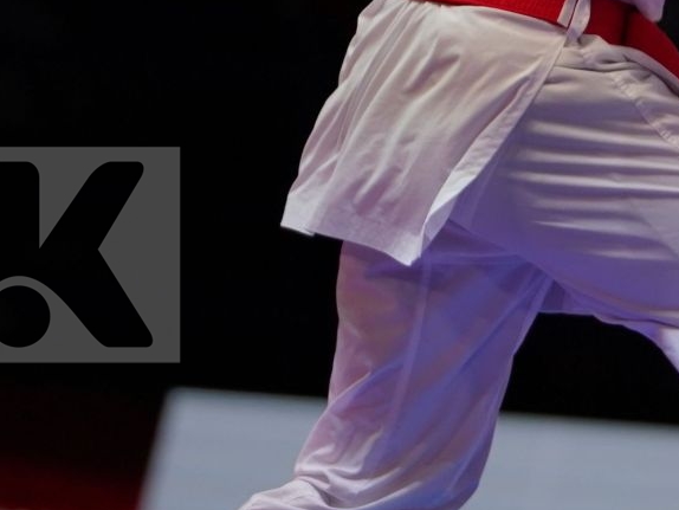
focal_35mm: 681
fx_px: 13364
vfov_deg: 2.2
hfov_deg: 2.9
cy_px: -166
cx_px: 872
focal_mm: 151
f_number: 2.8
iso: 500
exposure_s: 1/1000
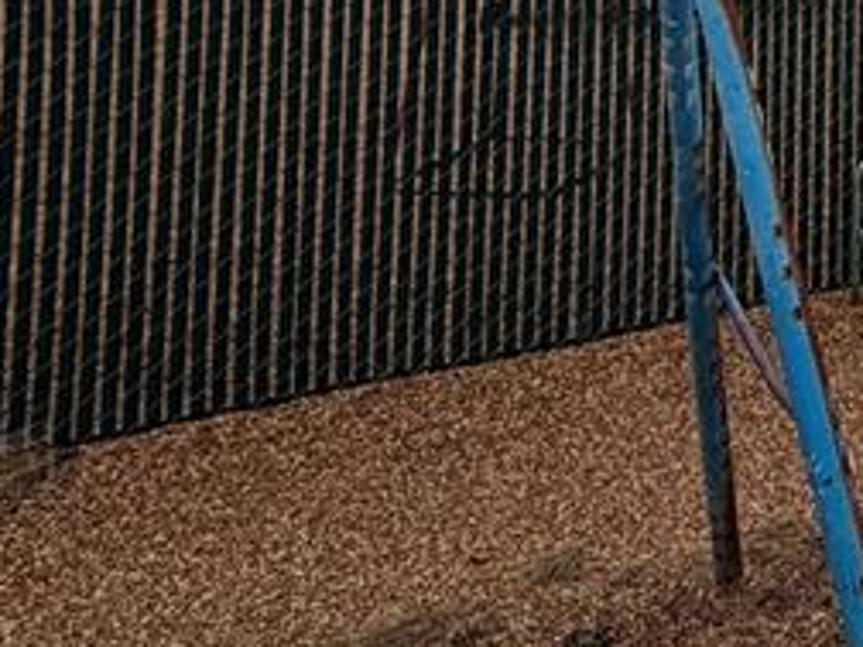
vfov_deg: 21.3
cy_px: -346
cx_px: 1264
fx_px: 1421
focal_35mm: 57
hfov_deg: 25.9
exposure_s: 1/564
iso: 40
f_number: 2.2
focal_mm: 2.22
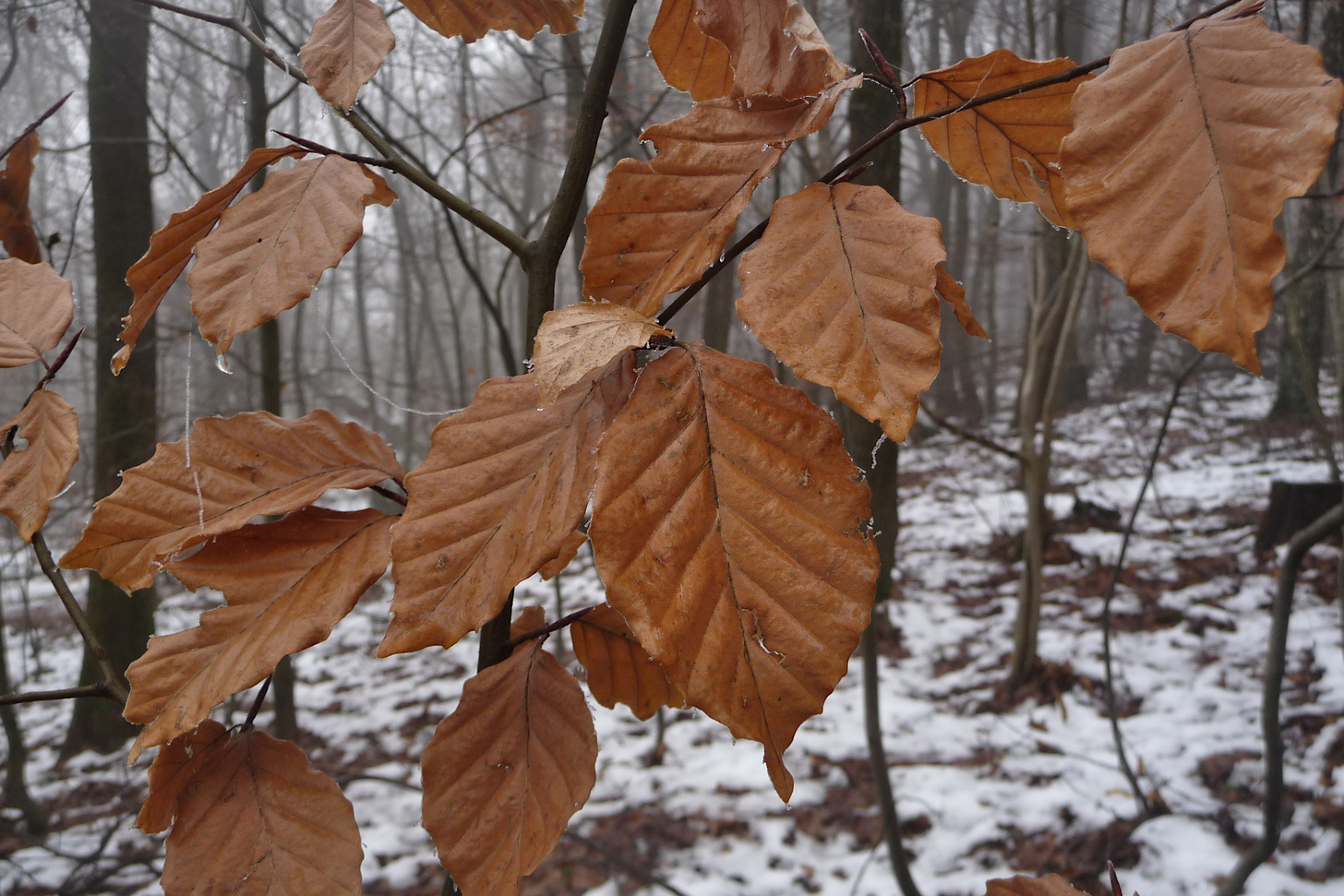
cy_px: 506
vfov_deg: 43.5
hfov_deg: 61.9
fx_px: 1120
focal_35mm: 30
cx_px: 671
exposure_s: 1/80
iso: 100
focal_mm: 4.7
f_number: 3.3
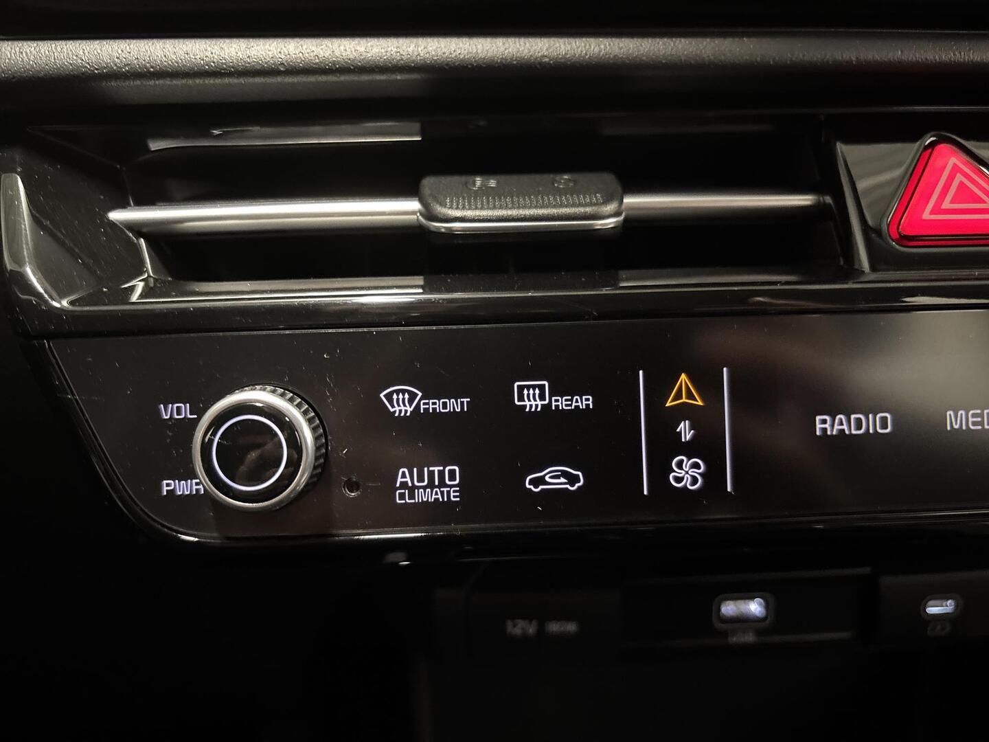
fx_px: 743
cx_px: 494
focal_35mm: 26
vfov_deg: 53.1
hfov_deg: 67.3
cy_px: 371
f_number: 1.6
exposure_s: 1/21
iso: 1000
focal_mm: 5.96
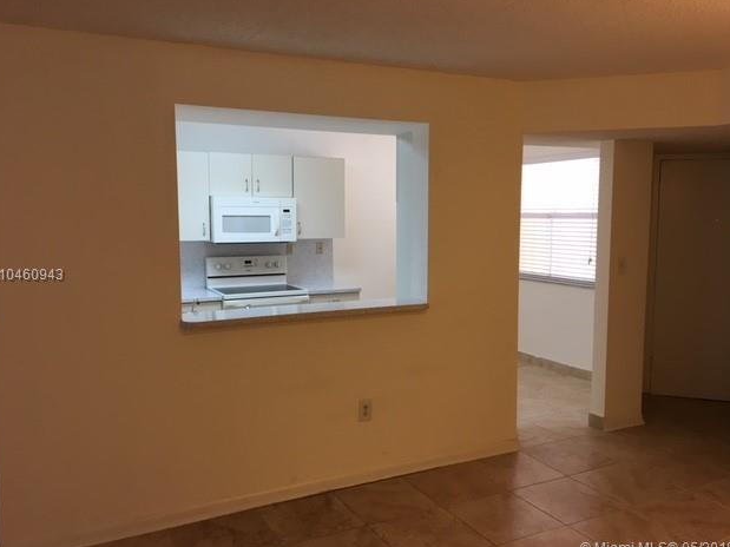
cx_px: 363
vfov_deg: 46.8
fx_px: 633
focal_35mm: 30
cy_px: 276
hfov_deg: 60.0
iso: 25
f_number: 2.2
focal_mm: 4.15
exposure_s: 1/30
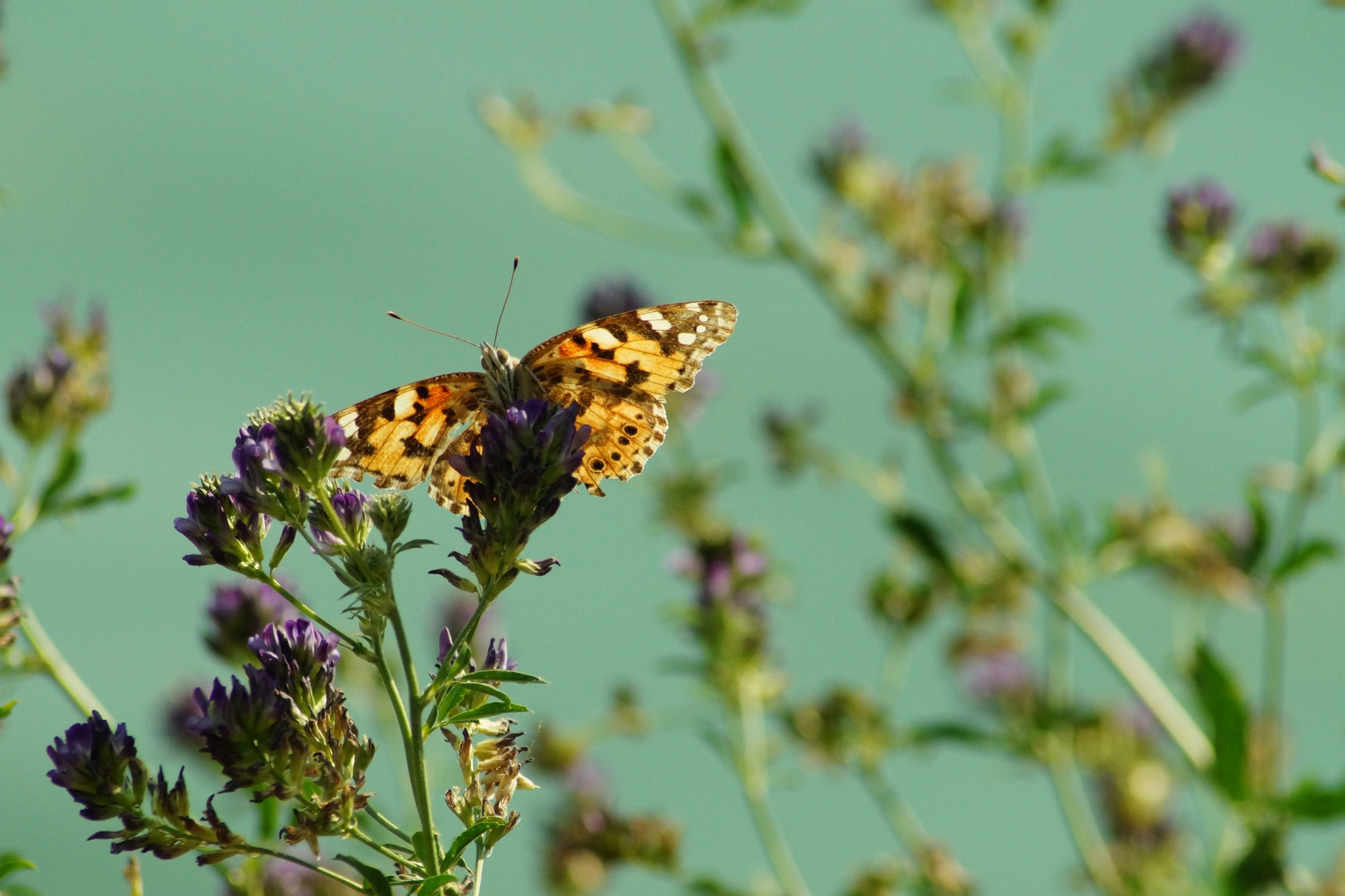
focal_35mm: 450
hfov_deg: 4.6
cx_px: 672
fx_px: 16805
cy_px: 448
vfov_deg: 3.1
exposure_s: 1/2000
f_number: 8
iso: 1000
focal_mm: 300
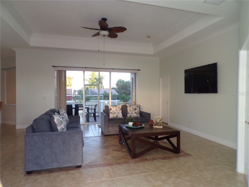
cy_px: 94
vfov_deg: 56.8
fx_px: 173
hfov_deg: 71.6
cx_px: 124
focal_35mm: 24
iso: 100
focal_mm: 4.3
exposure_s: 1/45
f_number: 3
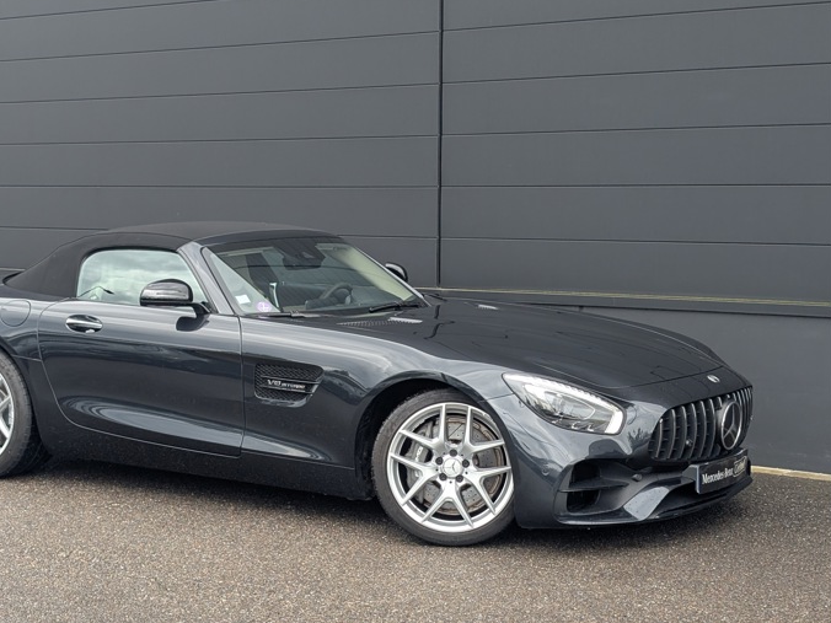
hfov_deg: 33.2
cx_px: 344
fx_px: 1392
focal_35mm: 58
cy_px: 321
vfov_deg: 25.2
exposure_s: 1/174
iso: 23
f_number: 1.68
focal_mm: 6.9
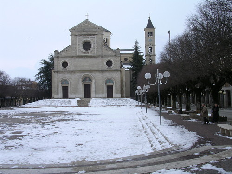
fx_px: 255
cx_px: 116
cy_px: 87
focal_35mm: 38
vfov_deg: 37.7
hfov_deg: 49.0
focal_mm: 5.8
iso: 100
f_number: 5.6
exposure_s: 1/238
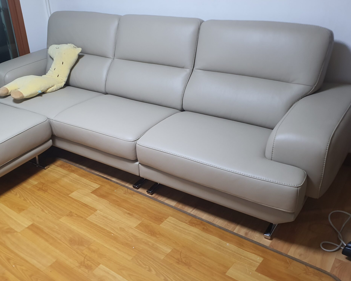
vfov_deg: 42.2
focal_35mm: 35
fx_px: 364
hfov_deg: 50.9
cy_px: 145
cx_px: 126
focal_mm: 4.3
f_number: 2.4
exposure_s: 1/15
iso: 125
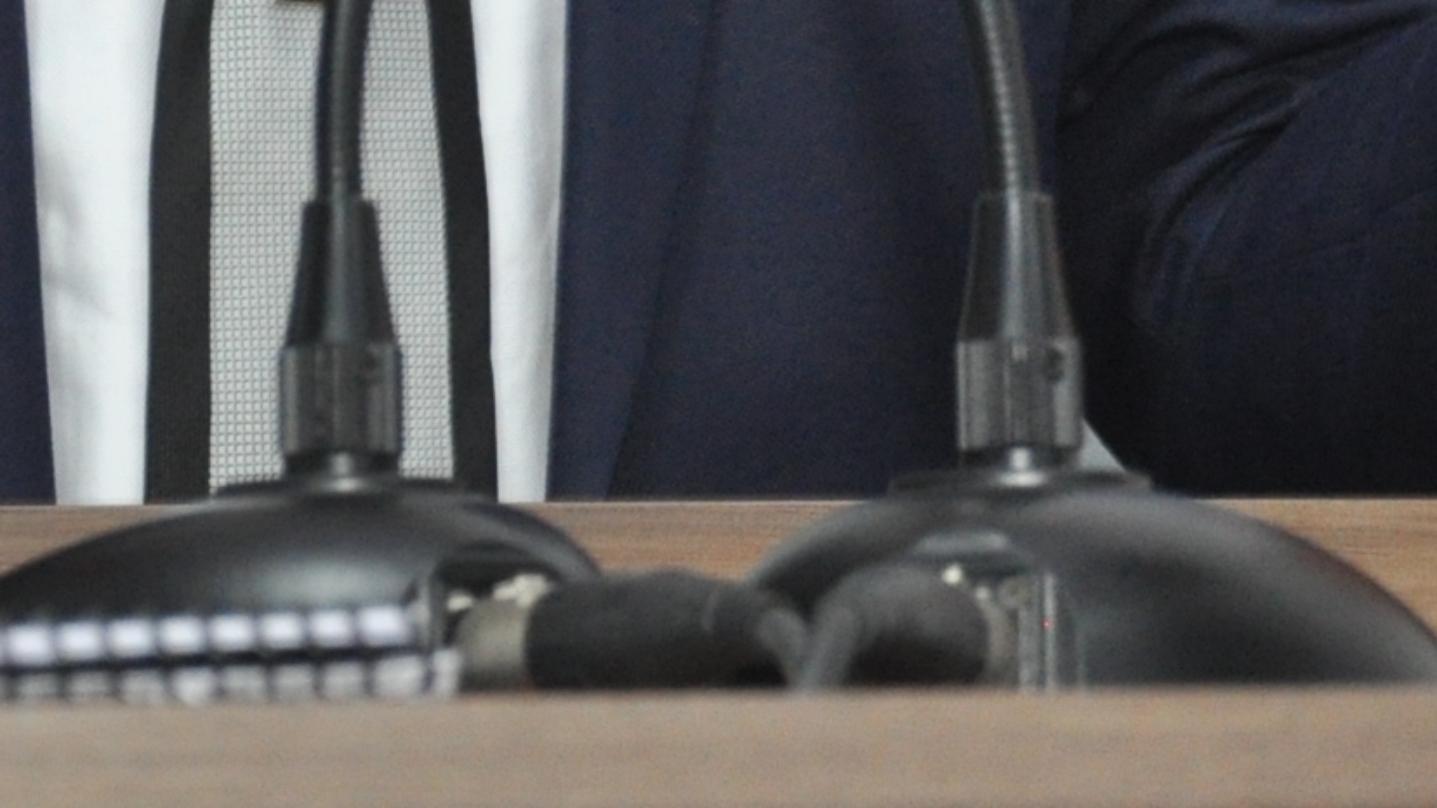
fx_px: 9296
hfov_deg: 8.8
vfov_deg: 4.9
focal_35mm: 244
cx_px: 599
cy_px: -693
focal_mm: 40
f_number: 5.6
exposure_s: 1/60
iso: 800
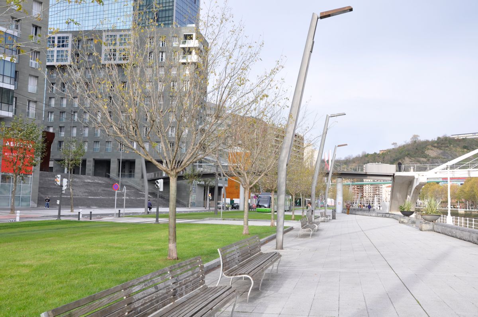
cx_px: 239
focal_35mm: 38
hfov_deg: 51.3
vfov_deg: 35.4
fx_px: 497
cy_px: 158
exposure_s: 1/100
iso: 200
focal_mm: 25
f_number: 10
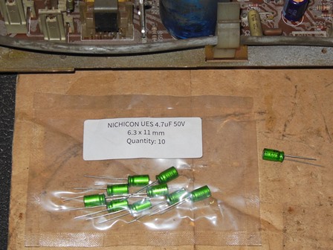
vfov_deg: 25.7
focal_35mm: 57
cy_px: 125
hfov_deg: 33.8
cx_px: 166
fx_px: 548
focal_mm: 10.2
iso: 125
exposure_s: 1/60
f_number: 4.1
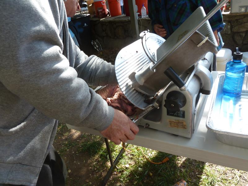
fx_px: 179
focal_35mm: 25
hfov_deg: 69.4
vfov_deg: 54.9
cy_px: 93
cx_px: 124
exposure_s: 1/100
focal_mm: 4.1
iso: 80
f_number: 4
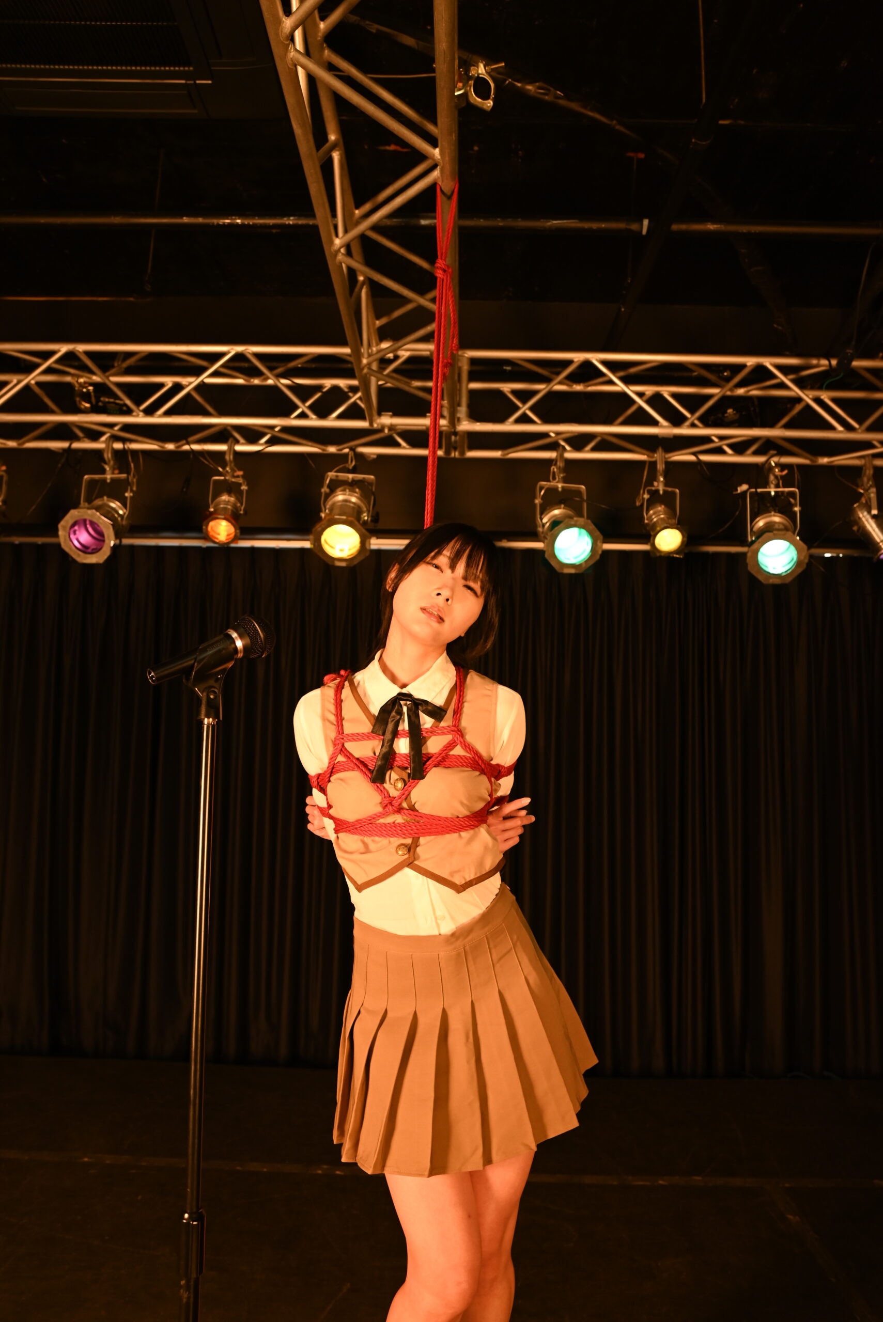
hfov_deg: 53.2
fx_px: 882
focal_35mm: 24
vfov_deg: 73.7
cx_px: 442
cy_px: 661
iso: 1000
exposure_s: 1/200
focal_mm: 24
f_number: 4.5
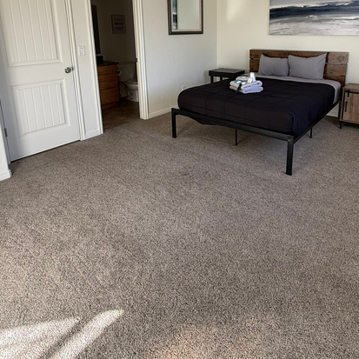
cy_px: 86
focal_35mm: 23
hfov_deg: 66.9
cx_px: 205
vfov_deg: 63.0
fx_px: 270
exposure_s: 1/99
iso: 100
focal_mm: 2.22
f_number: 2.2
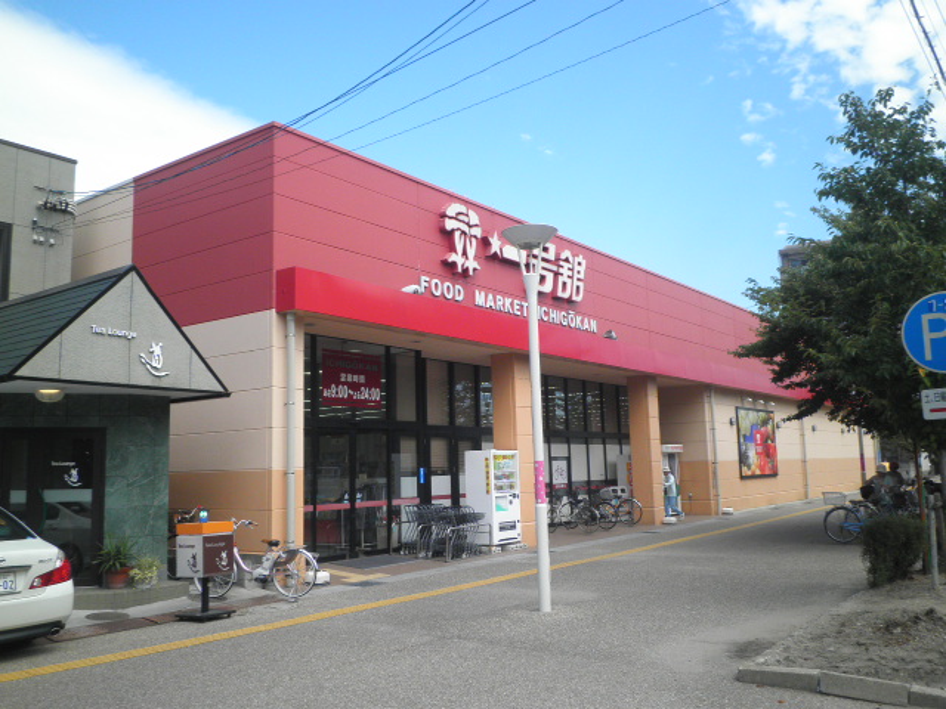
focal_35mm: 31
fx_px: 847
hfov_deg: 58.4
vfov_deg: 45.4
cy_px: 354
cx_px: 473
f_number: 8.2
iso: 64
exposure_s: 1/80
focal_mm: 5.5
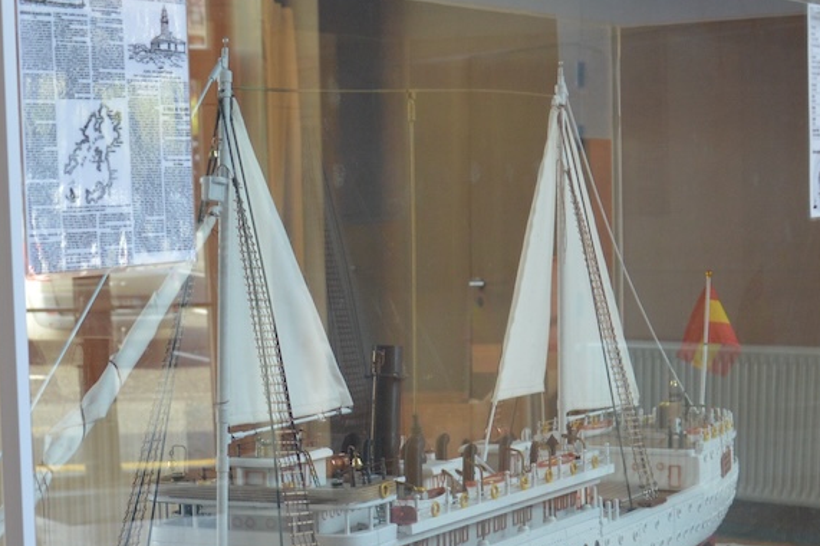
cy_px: 397
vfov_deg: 15.0
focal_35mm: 91
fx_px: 2071
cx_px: 203
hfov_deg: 22.2
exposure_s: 1/60
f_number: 3.5
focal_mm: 22
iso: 450
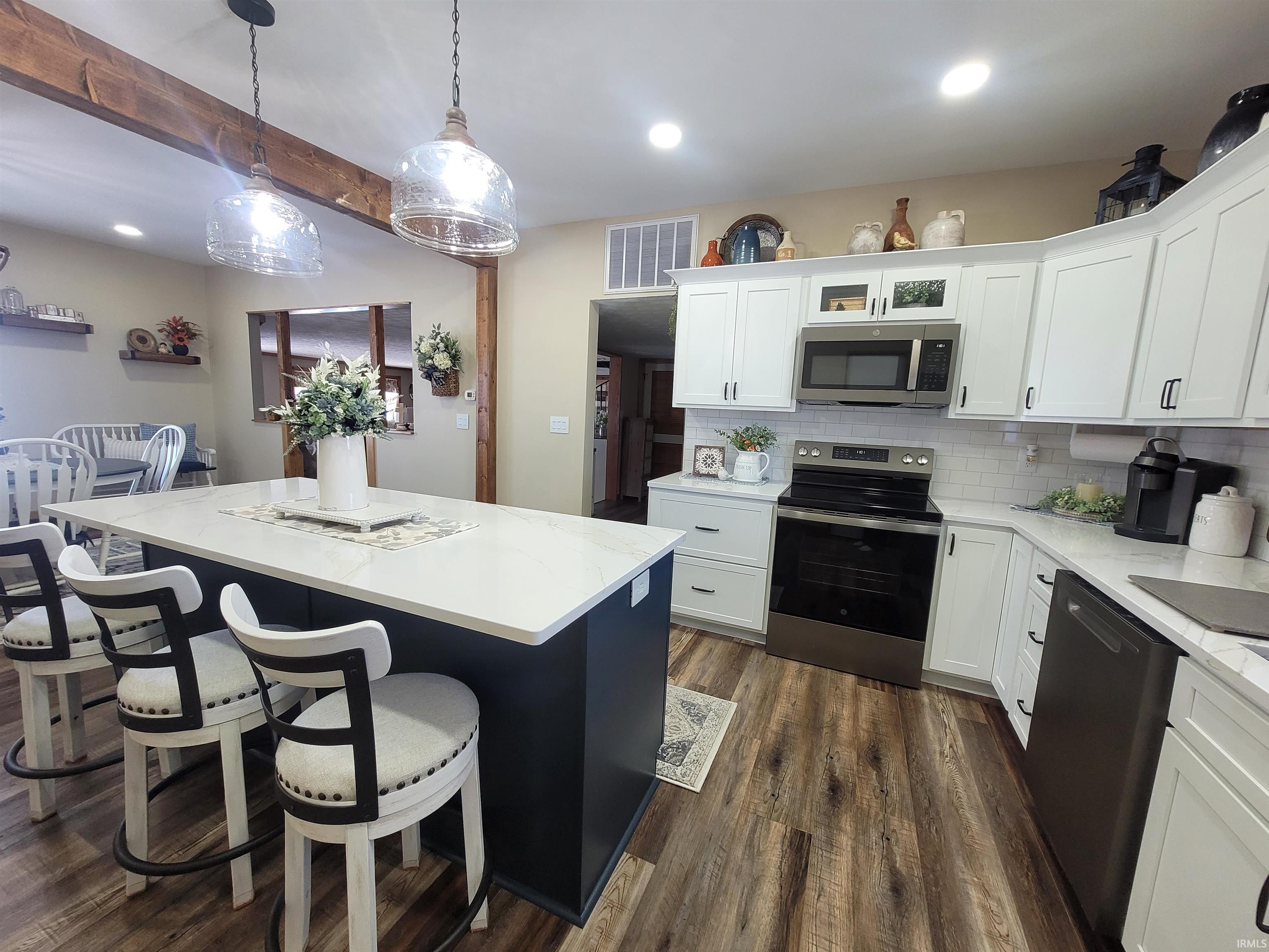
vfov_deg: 89.9
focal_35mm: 13
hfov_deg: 106.2
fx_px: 477
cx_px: 634
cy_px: 476
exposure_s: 1/60
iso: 125
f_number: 2.2
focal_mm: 1.74
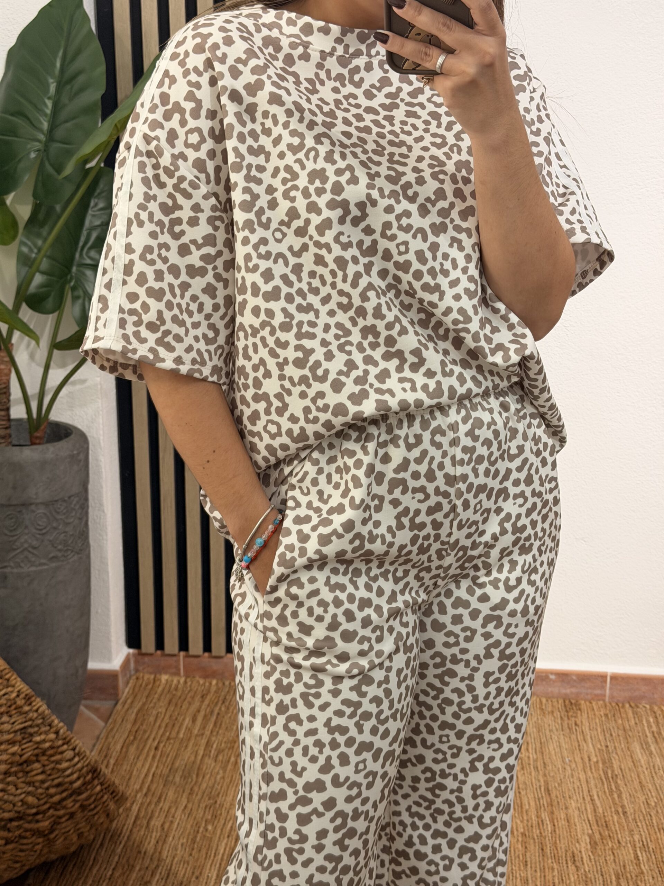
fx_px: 1228
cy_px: 443
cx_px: 332
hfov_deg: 30.3
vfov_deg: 39.7
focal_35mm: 48
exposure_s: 1/100
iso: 50
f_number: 1.78
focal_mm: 6.76
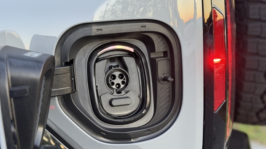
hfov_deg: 39.2
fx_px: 374
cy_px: 83
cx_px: 134
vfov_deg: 22.6
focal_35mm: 53
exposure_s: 1/58
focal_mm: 6.76
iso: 250
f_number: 1.78
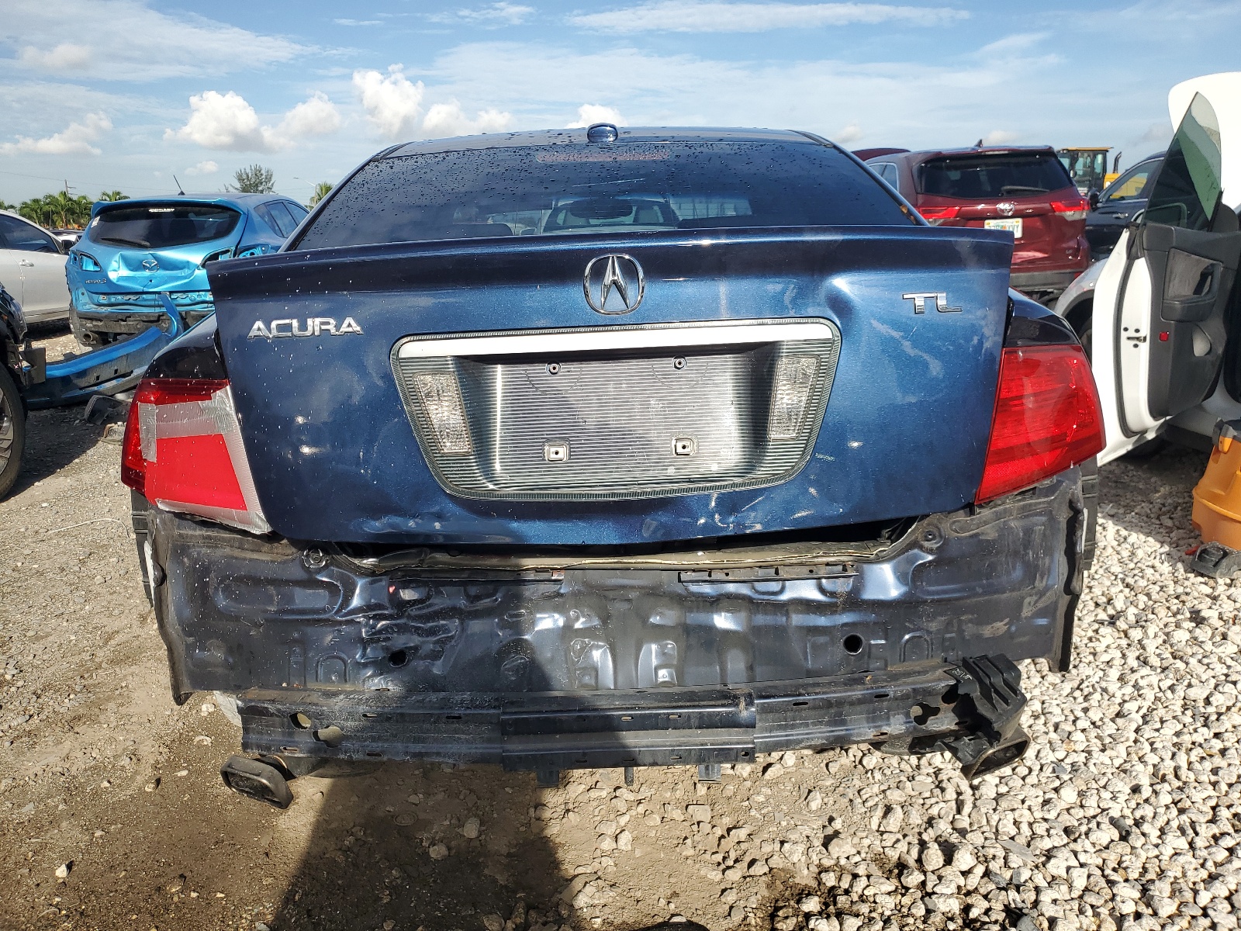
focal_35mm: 26
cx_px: 620
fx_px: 932
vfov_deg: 53.1
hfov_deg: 67.3
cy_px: 466
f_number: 1.5
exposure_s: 1/2500
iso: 50
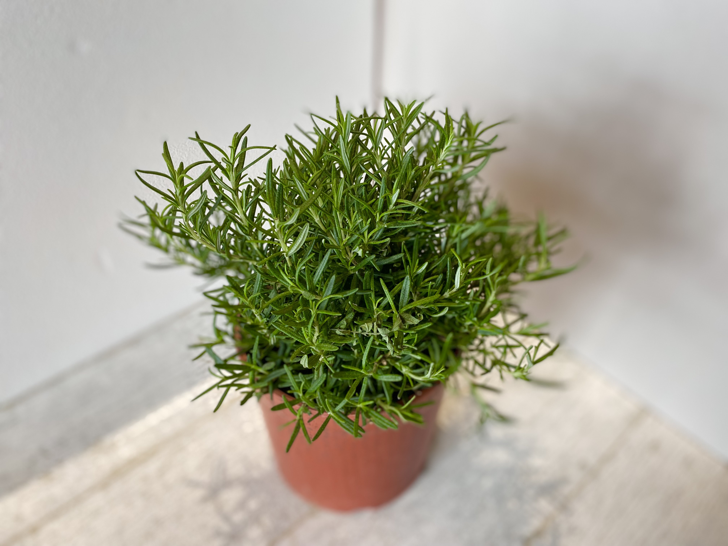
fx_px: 547
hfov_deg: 67.3
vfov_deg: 53.1
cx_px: 364
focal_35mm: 26
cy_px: 273
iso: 200
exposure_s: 1/60
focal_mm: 4.25
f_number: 1.8
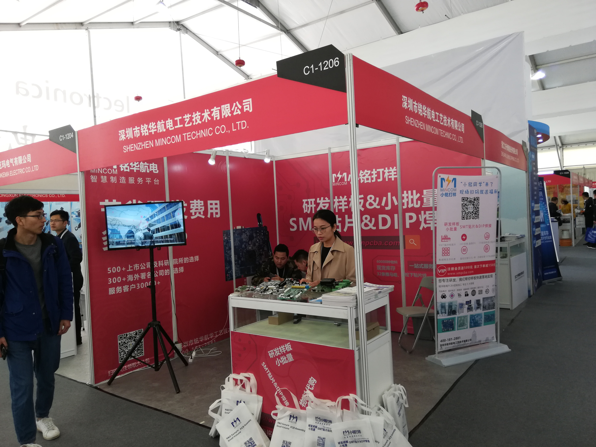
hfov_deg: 67.3
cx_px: 298
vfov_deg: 53.1
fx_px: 448
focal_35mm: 26
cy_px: 224
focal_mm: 3.81
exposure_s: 1/50
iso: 125
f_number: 2.2
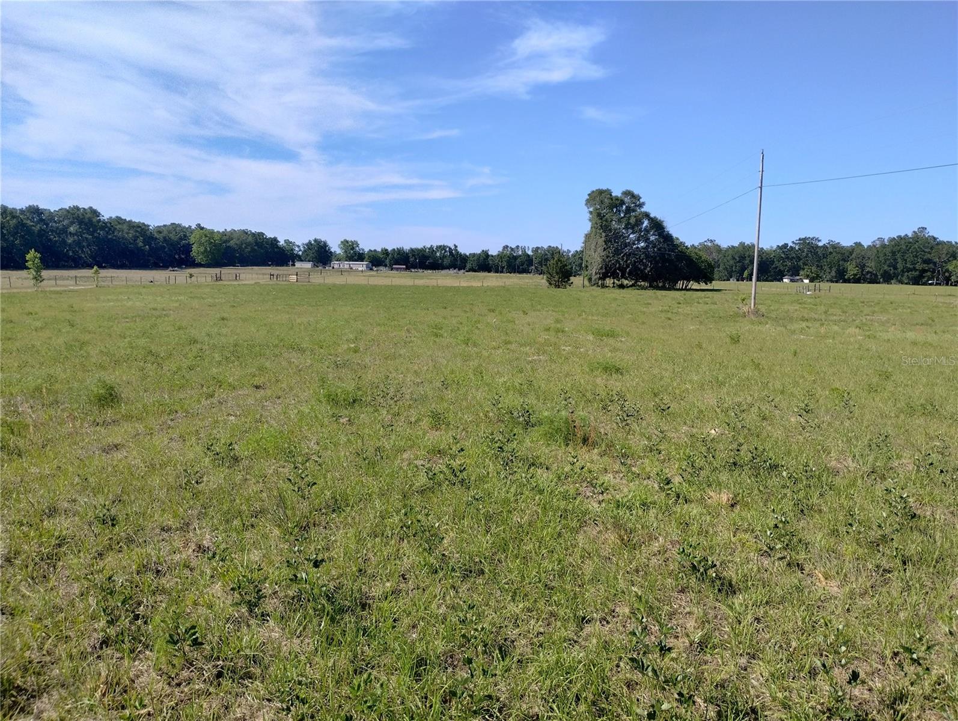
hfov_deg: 63.4
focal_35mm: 28
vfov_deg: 49.9
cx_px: 479
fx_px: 776
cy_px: 360
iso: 100
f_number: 1.8
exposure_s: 1/603
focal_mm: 4.27
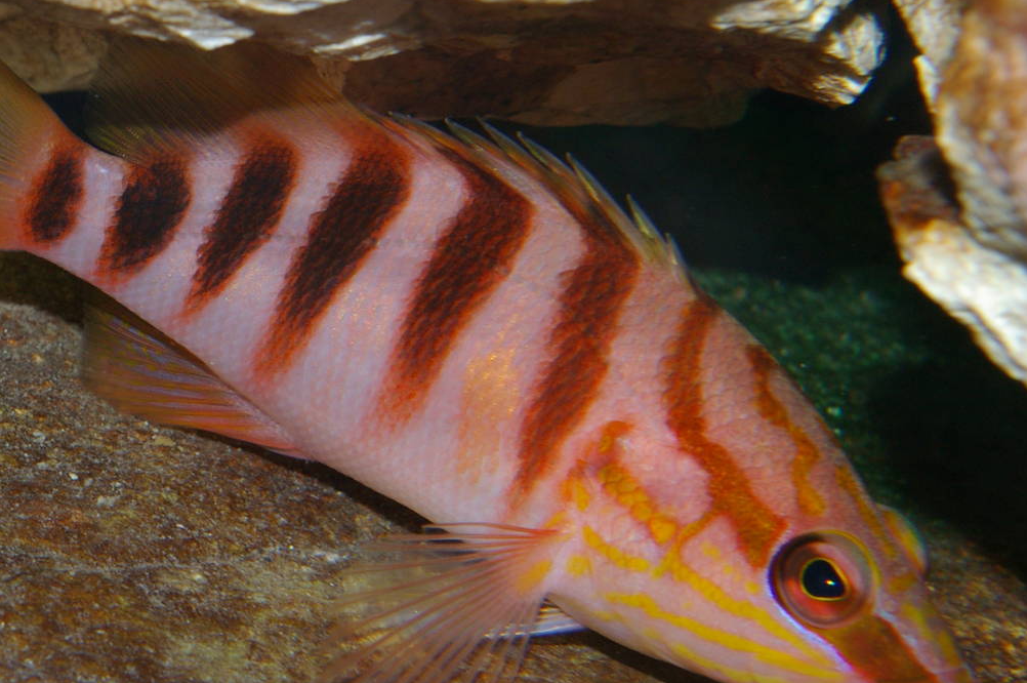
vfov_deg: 10.4
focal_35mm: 132
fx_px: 3756
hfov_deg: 15.5
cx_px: 360
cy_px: 533
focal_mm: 55
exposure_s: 1/60
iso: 400
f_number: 16
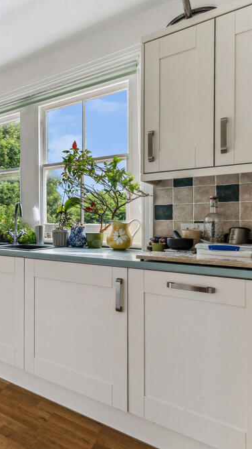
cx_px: -36
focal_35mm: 24
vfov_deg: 76.3
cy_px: 227
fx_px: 285
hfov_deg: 38.1
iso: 200
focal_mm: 10
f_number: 2.8
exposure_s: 1/160
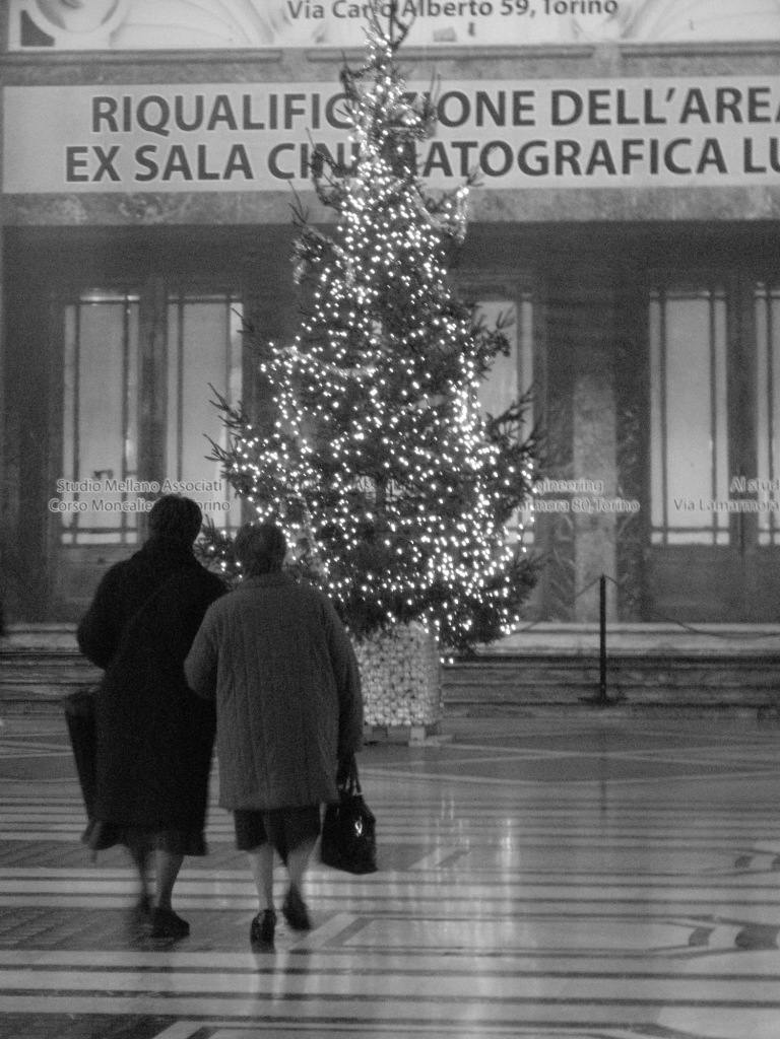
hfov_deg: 12.0
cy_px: 520
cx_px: 390
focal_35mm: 123
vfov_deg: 16.0
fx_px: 3695
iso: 1600
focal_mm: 26.3
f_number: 5.3
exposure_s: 1/9.2
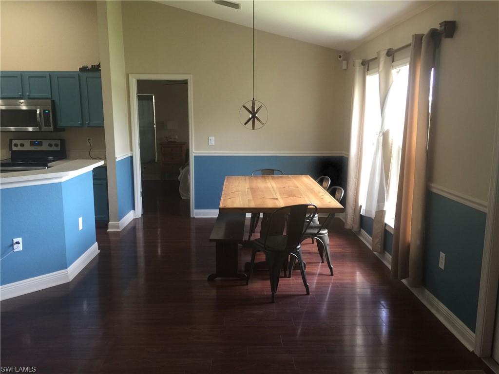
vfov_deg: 48.2
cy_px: 187
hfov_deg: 61.7
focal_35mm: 29
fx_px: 418
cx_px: 250
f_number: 2.2
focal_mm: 4.15
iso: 64
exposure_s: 1/15
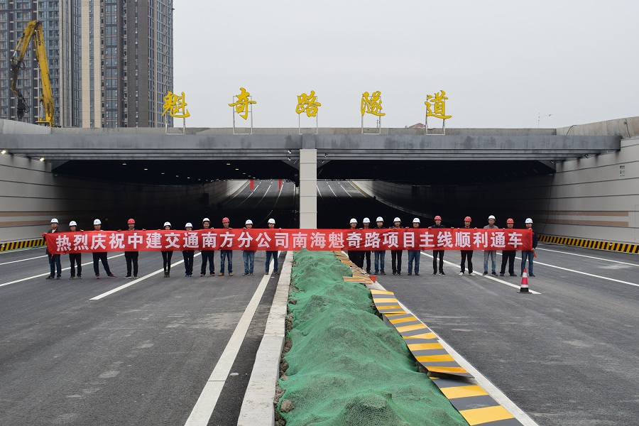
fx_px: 825
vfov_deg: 28.9
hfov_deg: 42.3
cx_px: 320
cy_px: 213
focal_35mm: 46
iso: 400
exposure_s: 1/160
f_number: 9
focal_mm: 31
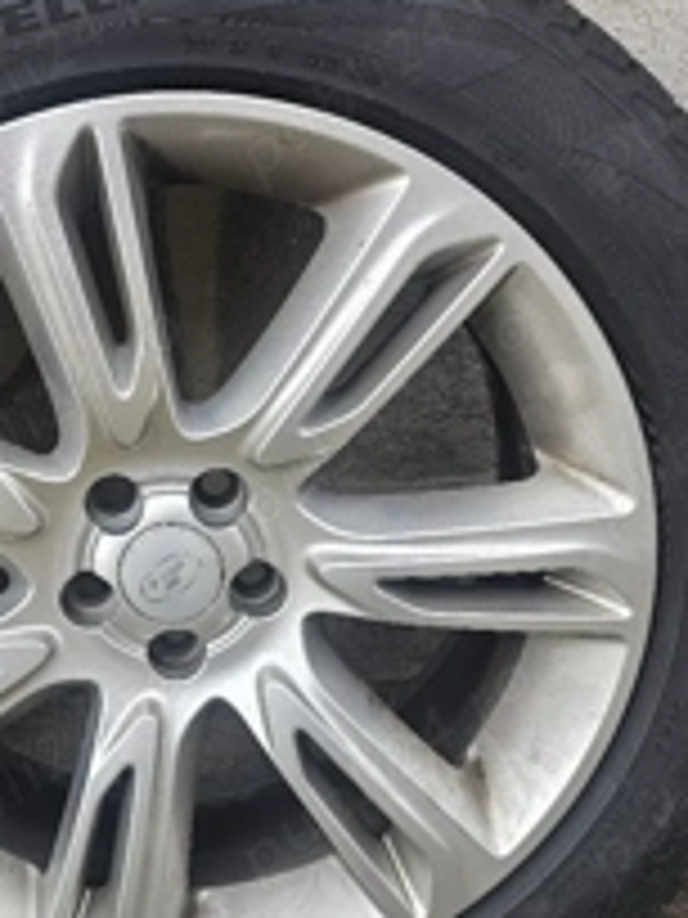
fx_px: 1193
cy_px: 472
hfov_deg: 31.3
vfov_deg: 42.1
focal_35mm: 45
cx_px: 126
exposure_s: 1/192
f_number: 1.7
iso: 80
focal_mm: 6.3
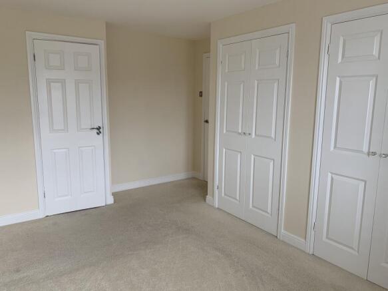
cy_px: 146
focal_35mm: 26
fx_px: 291
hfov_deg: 67.3
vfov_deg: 53.0
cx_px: 194
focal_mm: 4.25
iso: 32
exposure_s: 1/121
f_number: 1.8
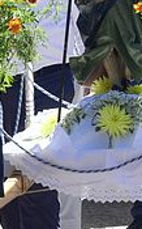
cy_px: -50
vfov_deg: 5.0
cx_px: 201
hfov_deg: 3.1
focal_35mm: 421
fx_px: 2613
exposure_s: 1/125
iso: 200
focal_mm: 85
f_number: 11
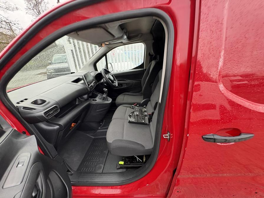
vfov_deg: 85.7
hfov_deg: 102.1
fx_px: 107
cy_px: 99
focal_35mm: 14
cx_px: 132
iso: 320
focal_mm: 2.22
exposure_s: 1/60
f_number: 2.2
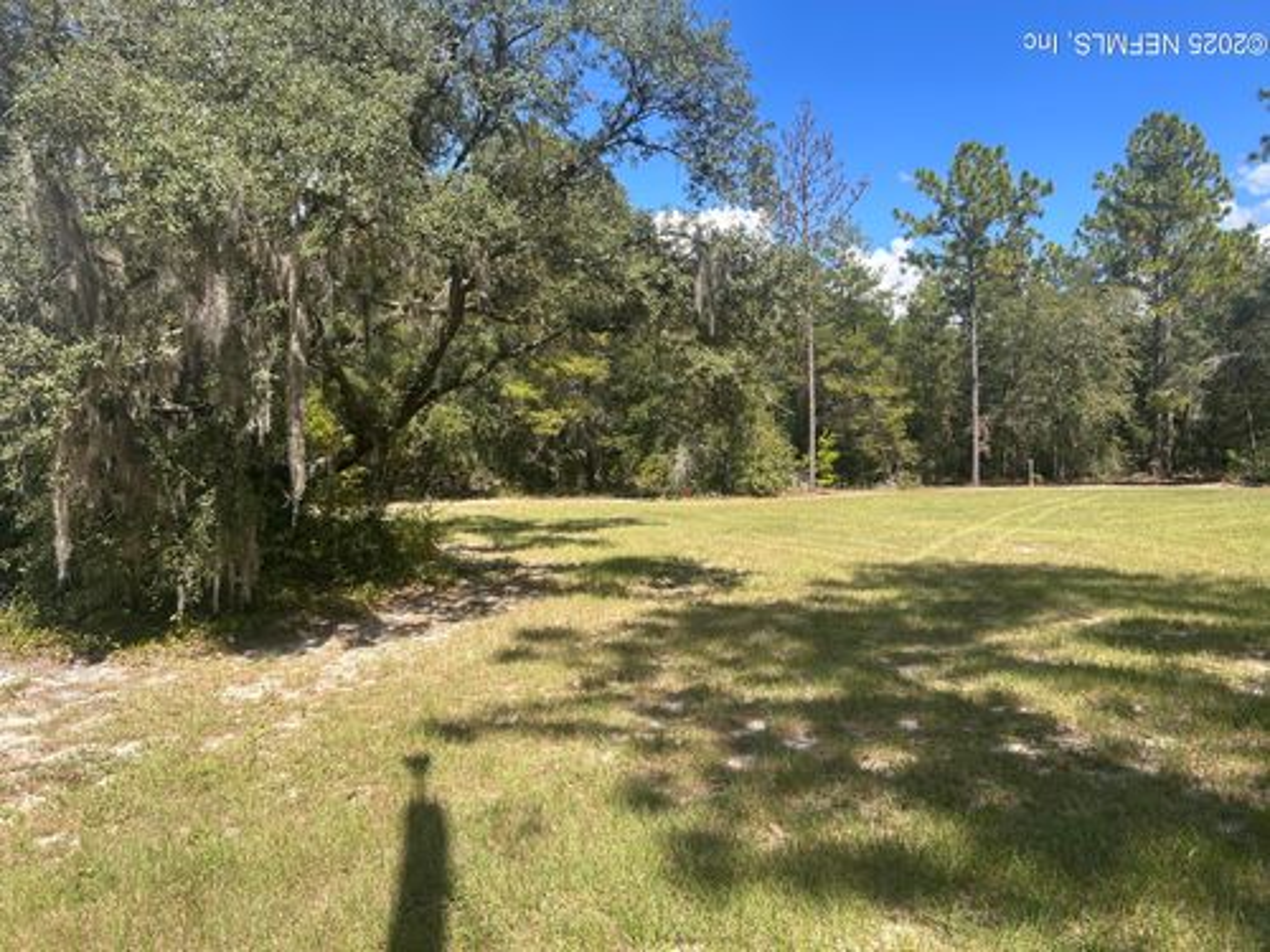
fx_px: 954
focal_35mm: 26
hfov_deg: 67.3
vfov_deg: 53.1
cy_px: 476
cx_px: 635
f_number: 1.5
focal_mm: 5.7
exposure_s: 1/2008
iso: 50
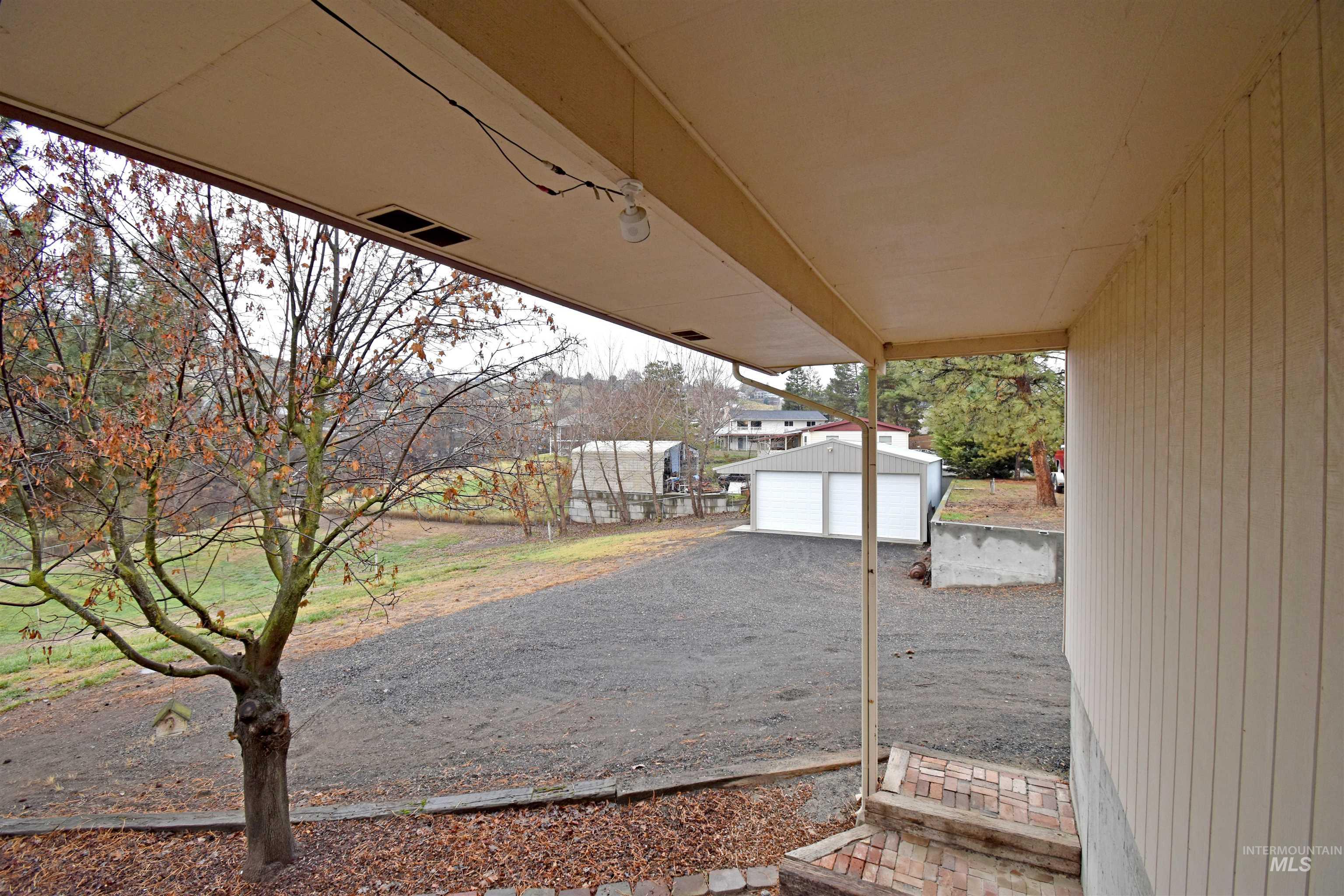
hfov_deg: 100.4
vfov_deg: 77.3
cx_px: 672
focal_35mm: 15
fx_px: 560
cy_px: 448
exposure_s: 1/125
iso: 400
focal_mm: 10
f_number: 5.6
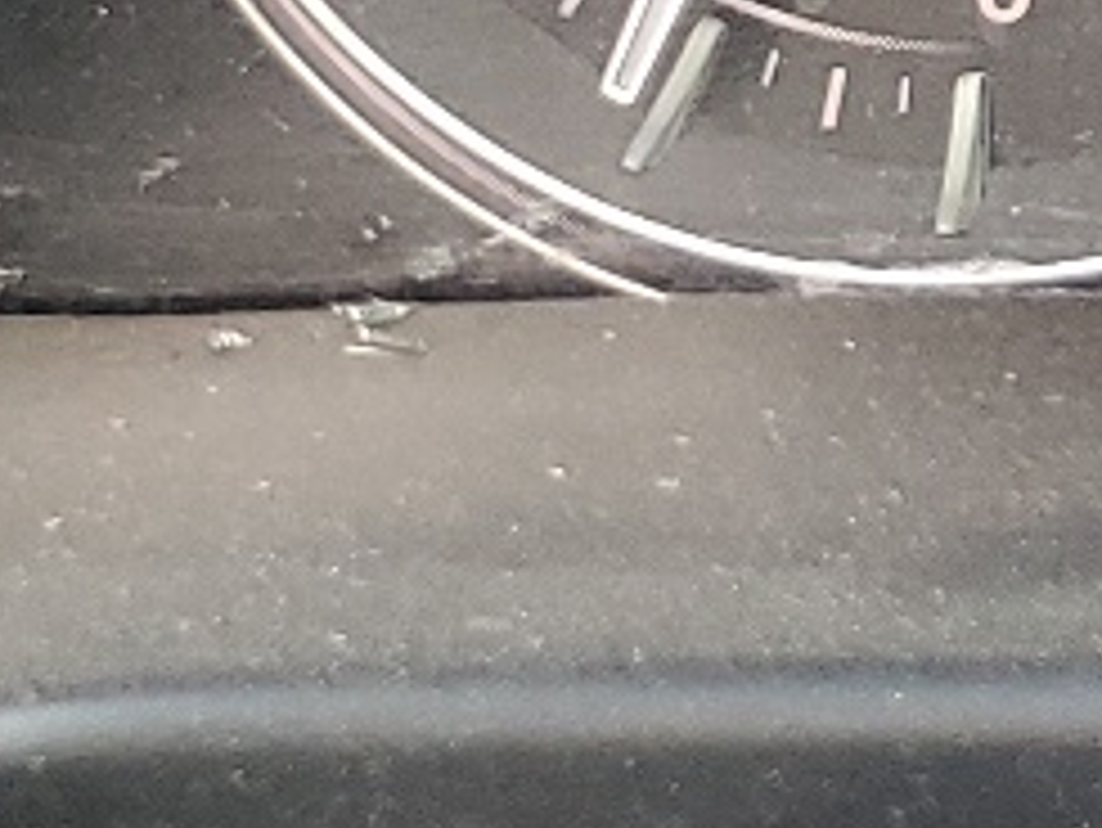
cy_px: -972
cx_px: 2595
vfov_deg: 8.2
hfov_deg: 10.2
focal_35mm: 170
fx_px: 5415
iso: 97
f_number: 1.5
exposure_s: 1/120
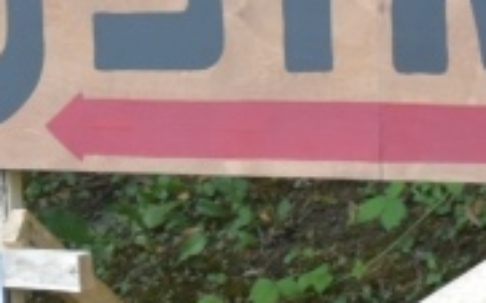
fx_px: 3045
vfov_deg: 5.7
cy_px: 146
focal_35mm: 230
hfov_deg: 9.1
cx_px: 193
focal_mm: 34
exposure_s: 1/100
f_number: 5
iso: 1250
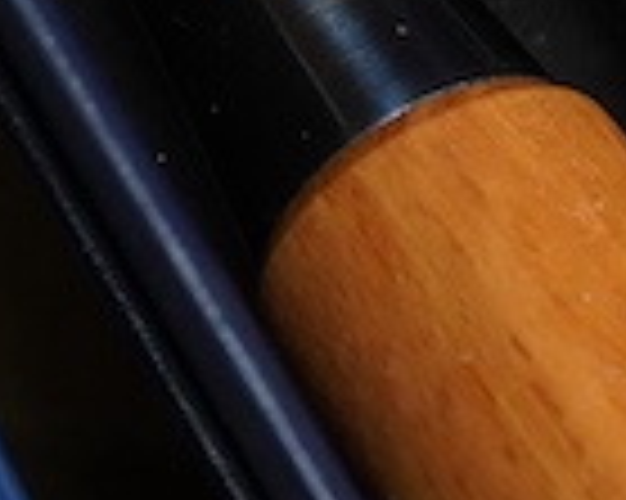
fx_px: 5073
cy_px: 59
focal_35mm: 274
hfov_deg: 6.7
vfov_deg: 5.6
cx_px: 1509
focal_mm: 30
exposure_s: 1/125
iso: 1250
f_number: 3.5
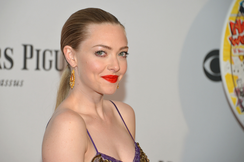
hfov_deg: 10.8
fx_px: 1287
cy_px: 81
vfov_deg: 7.2
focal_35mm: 190
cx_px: 122
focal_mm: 190
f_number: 6.3
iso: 1000
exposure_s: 1/250
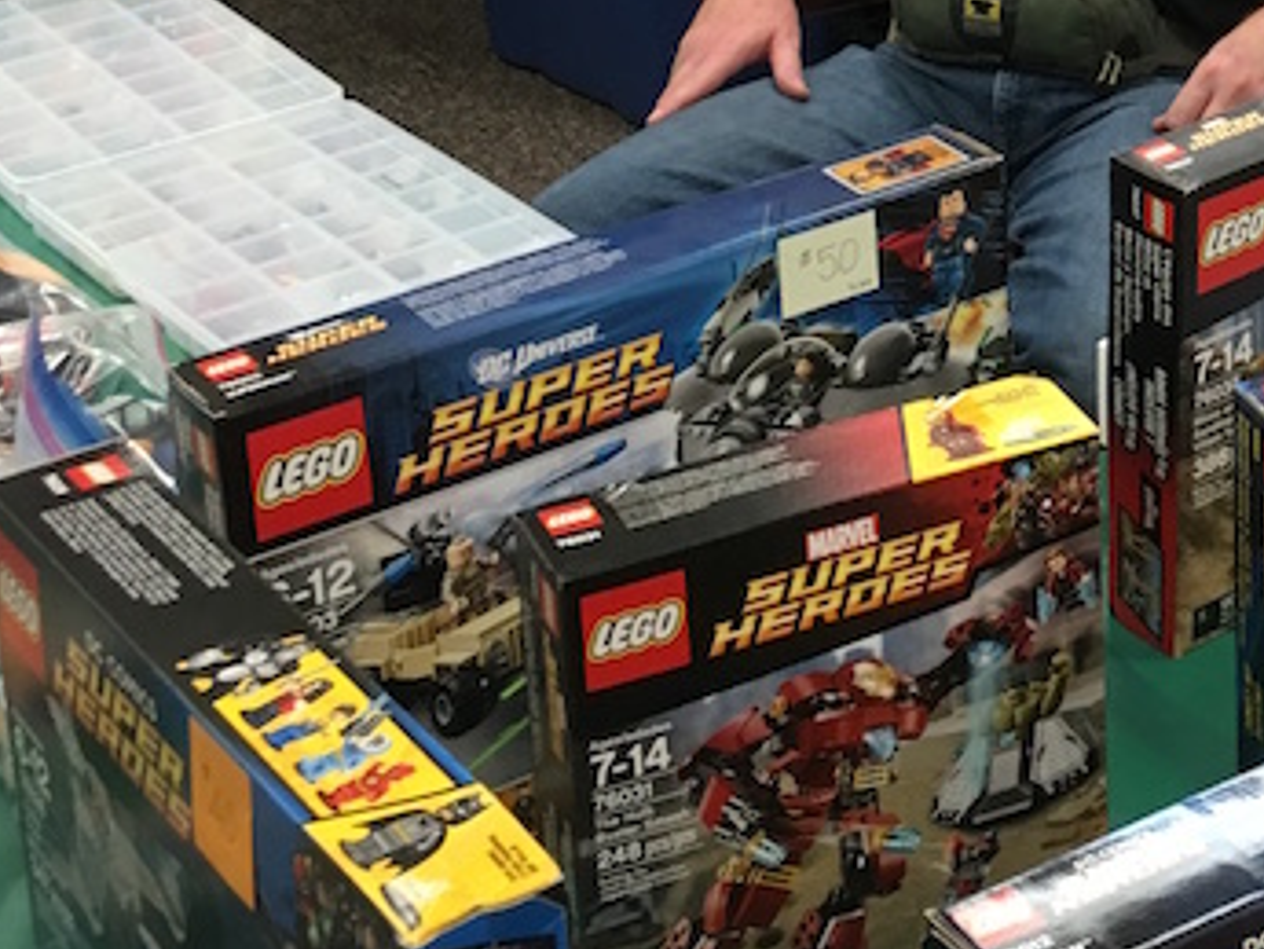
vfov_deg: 16.3
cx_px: 1381
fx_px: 3141
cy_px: -249
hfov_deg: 21.6
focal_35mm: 86
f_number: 2.2
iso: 100
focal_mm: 4.15
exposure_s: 1/30
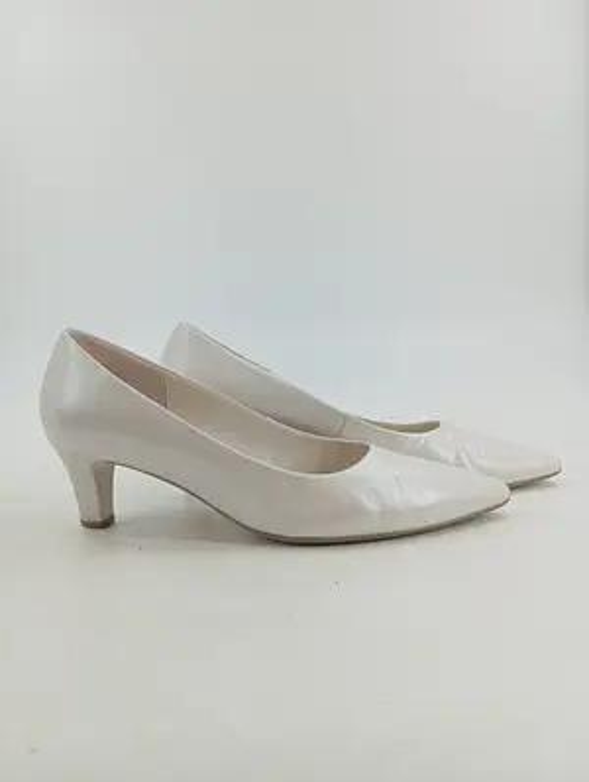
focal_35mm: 28
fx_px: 633
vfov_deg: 63.4
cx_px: 294
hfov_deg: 49.9
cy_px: 391
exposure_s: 1/100
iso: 76
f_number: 1.8
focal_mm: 4.22
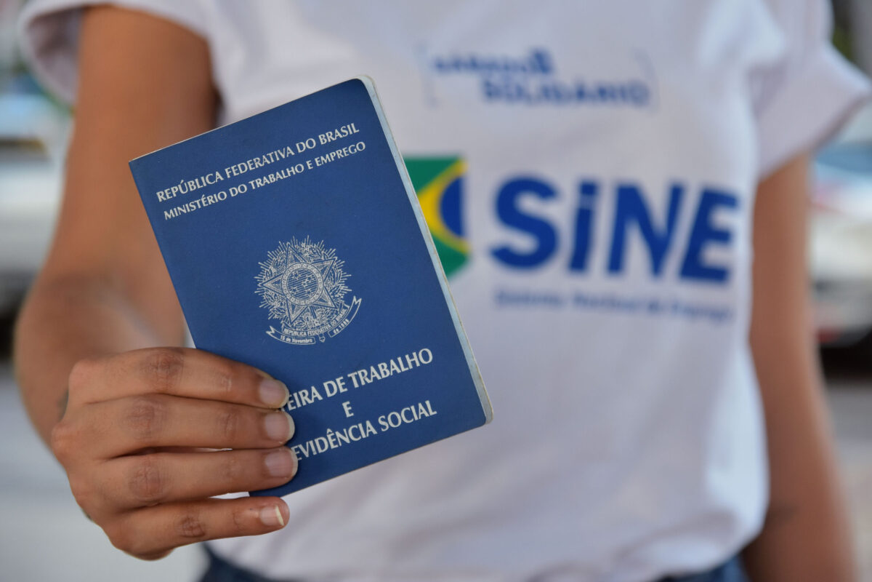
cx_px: 436
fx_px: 2543
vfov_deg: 13.0
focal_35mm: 105
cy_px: 291
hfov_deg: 19.5
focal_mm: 70
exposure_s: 1/320
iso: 1000
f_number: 4
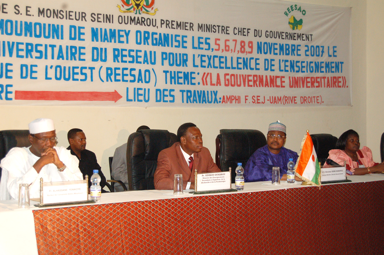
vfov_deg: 21.5
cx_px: 192
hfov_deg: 31.9
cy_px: 128
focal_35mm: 63
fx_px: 671
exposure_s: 1/60
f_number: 5.3
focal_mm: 42
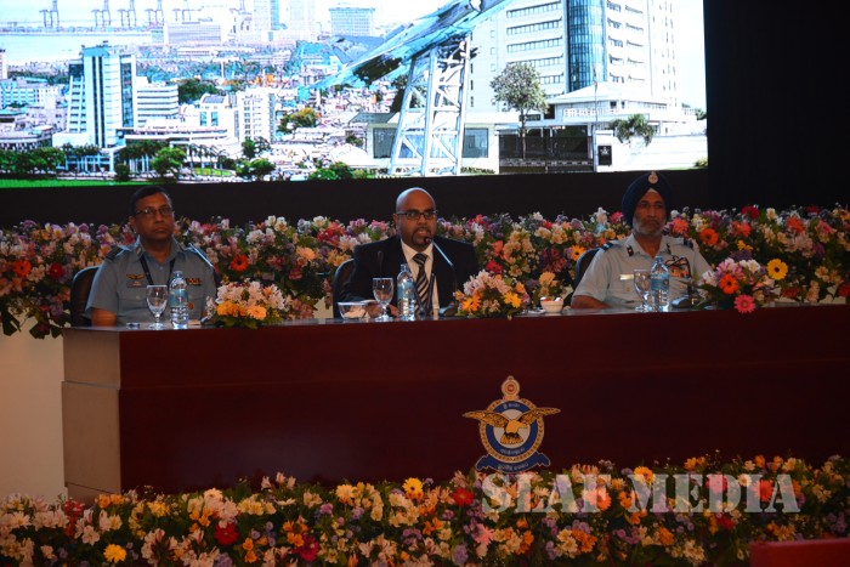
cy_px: 284
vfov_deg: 9.5
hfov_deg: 14.2
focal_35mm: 145
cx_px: 425
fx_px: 3424
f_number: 5.6
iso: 2500
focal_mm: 145
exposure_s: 1/125
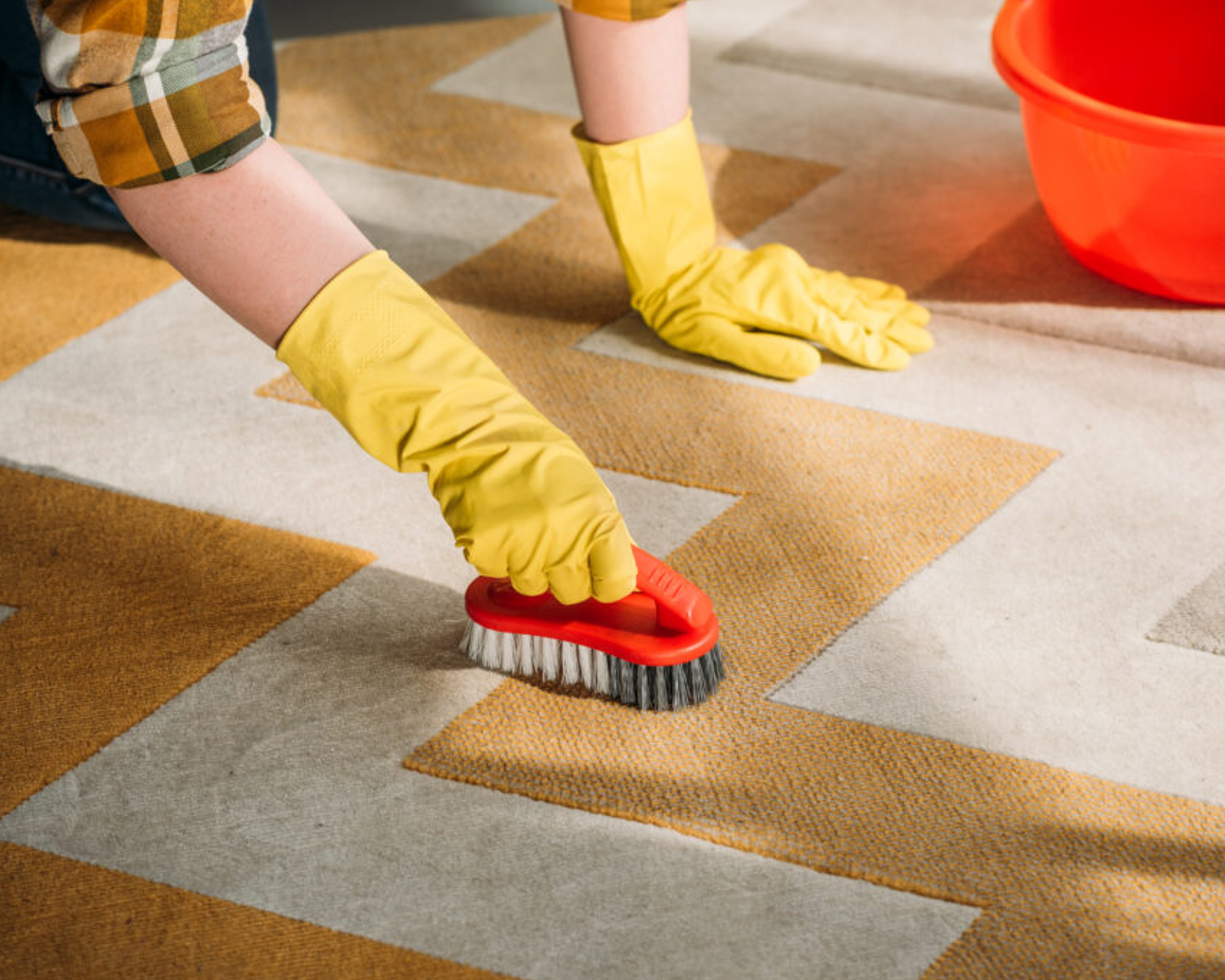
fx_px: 3481
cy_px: 490
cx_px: 695
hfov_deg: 19.9
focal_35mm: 96
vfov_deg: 16.0
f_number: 4.5
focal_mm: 85
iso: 100
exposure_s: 1/160
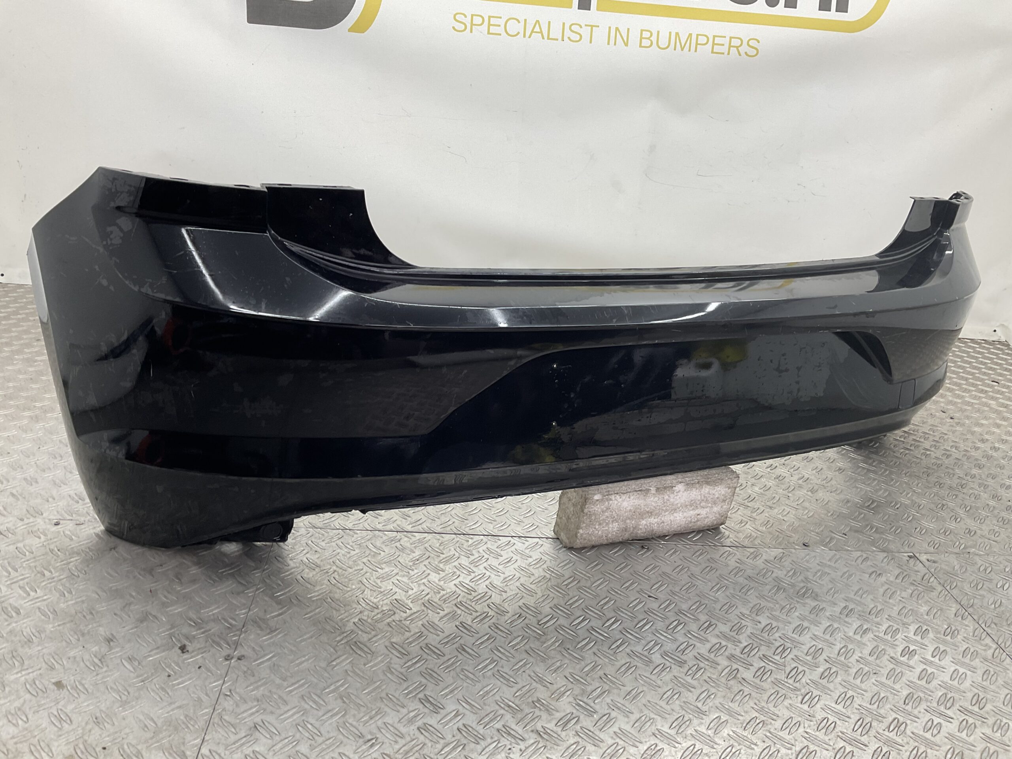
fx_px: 848
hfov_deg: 61.7
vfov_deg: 48.2
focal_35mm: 29
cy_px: 380
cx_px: 506
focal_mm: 3
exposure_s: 1/100
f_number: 1.8
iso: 32
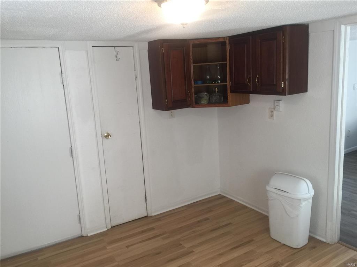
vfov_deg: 48.2
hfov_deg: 61.7
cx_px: 178
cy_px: 134
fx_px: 299
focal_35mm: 29
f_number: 2.2
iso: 50
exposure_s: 1/30
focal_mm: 4.15
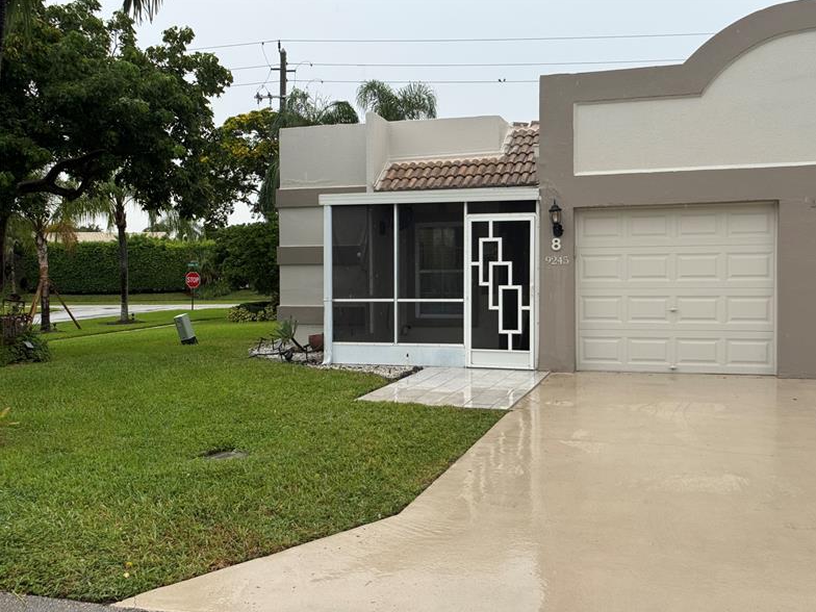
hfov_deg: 38.9
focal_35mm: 49
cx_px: 415
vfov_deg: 29.7
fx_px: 1155
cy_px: 308
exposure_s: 1/774
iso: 64
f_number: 1.78
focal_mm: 6.76
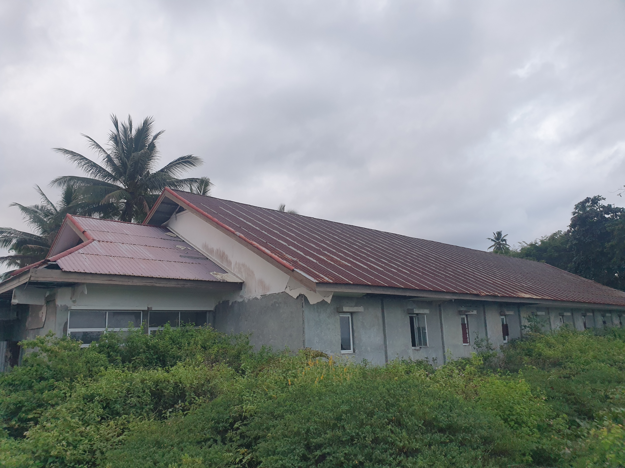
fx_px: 469
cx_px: 312
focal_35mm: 26
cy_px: 234
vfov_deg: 53.1
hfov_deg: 67.3
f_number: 2.4
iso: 160
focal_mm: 4.3
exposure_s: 1/60
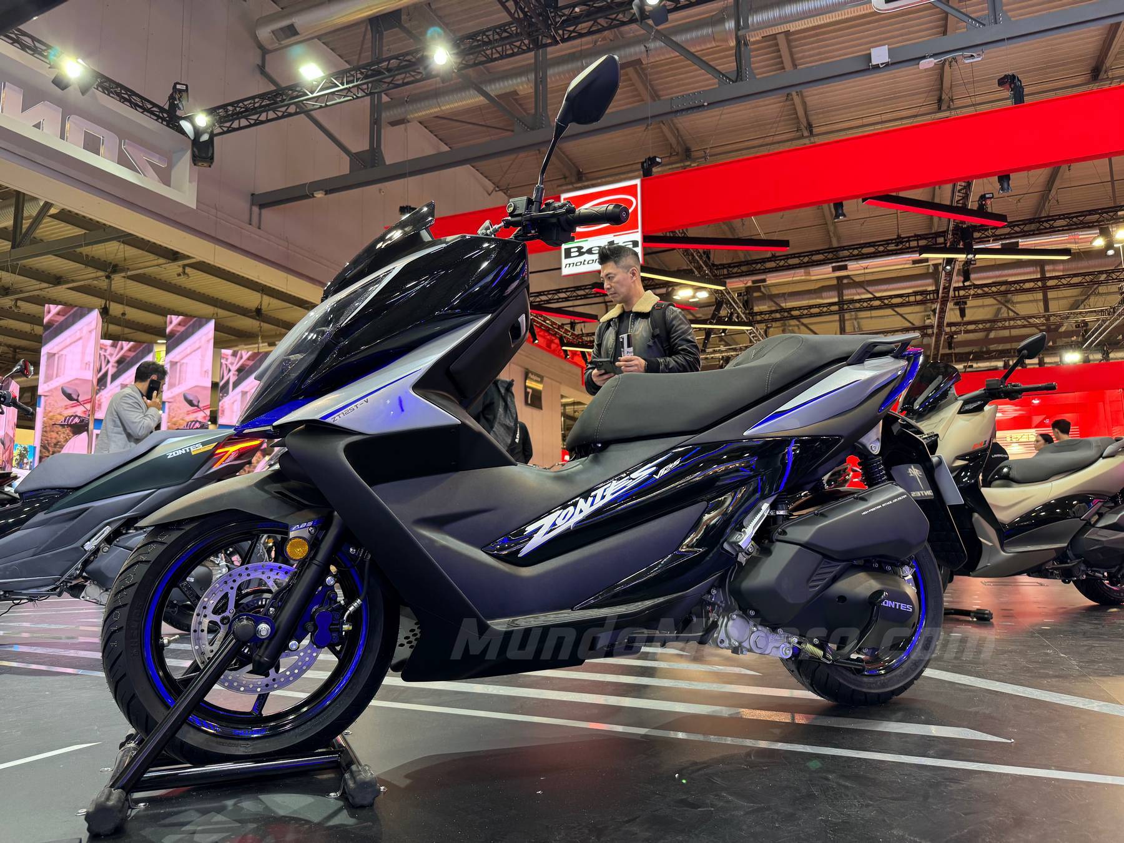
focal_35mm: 24
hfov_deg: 71.6
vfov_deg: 56.8
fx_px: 779
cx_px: 562
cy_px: 422
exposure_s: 1/50
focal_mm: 6.76
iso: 125
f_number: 1.78
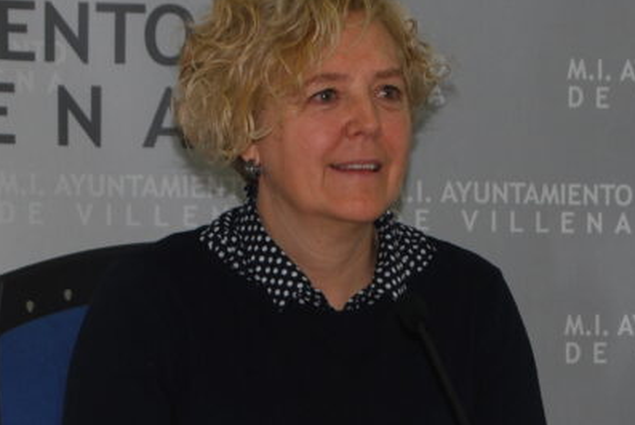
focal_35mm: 174
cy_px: 292
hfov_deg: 11.8
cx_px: 298
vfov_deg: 7.9
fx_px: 3074
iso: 200
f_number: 5.6
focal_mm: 48
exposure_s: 1/60
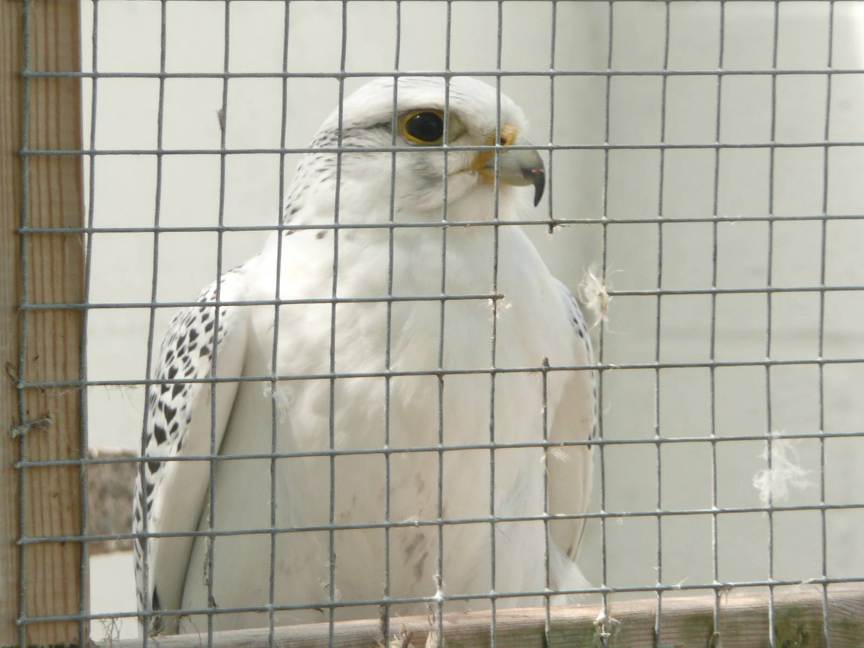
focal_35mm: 420
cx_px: 432
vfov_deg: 3.5
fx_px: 10483
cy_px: 324
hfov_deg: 4.7
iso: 100
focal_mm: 46
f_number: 4.9
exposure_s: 1/200
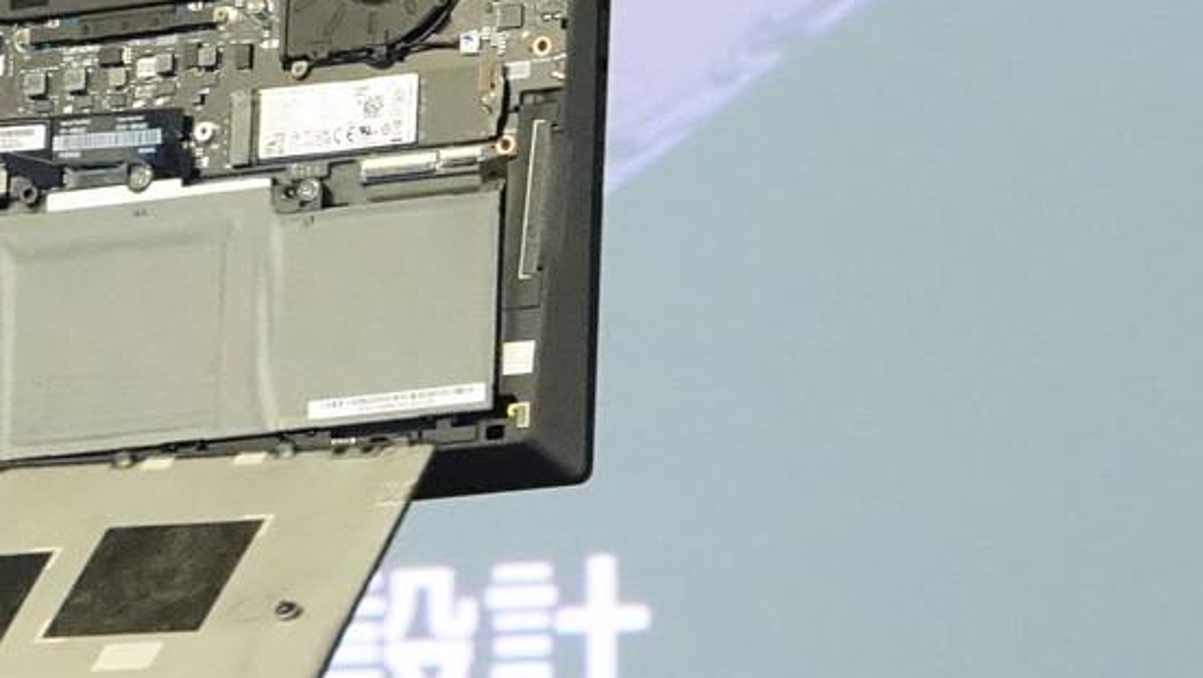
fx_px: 22051
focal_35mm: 691
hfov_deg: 3.1
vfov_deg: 1.8
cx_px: -231
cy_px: 35
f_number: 4
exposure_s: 1/200
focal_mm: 67.46
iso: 5000
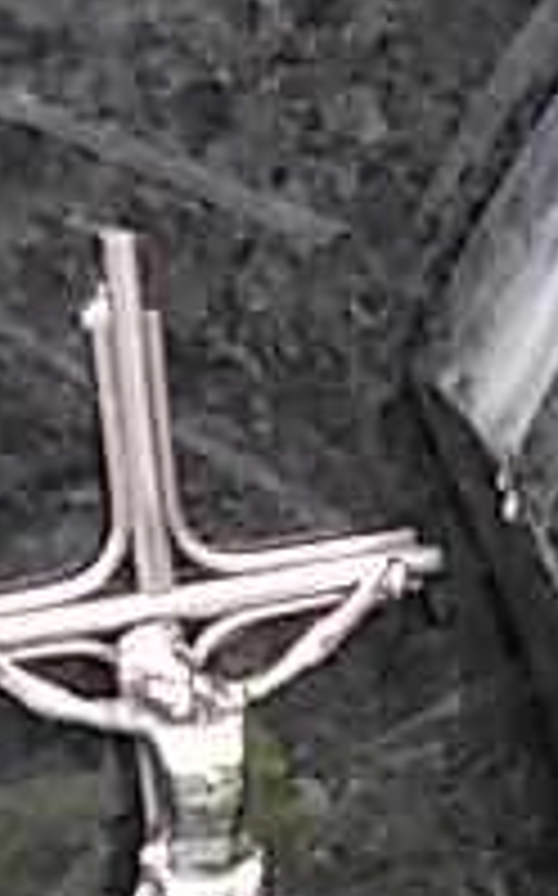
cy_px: 815
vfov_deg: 13.8
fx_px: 3658
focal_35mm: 150
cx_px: 747
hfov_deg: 8.6
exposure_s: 1/80
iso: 80
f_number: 4.2
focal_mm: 7.9
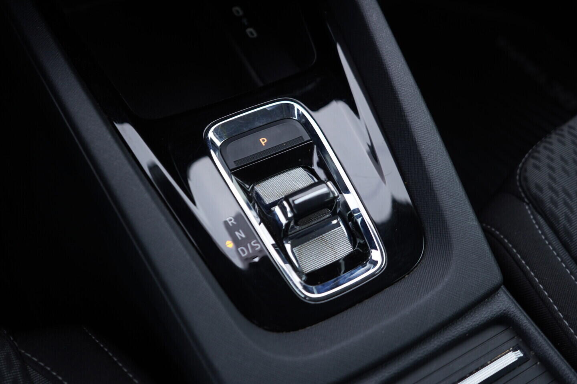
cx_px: 288
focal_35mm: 36
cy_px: 192
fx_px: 577
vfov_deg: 36.9
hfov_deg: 53.1
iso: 125
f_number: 2.8
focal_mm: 24
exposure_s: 1/40
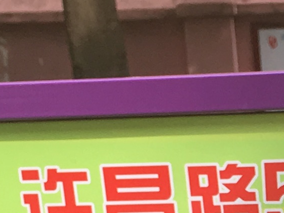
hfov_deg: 9.1
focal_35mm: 207
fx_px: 1699
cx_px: 518
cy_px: 508
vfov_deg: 6.8
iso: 25
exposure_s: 1/273
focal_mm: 4.15
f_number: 2.2
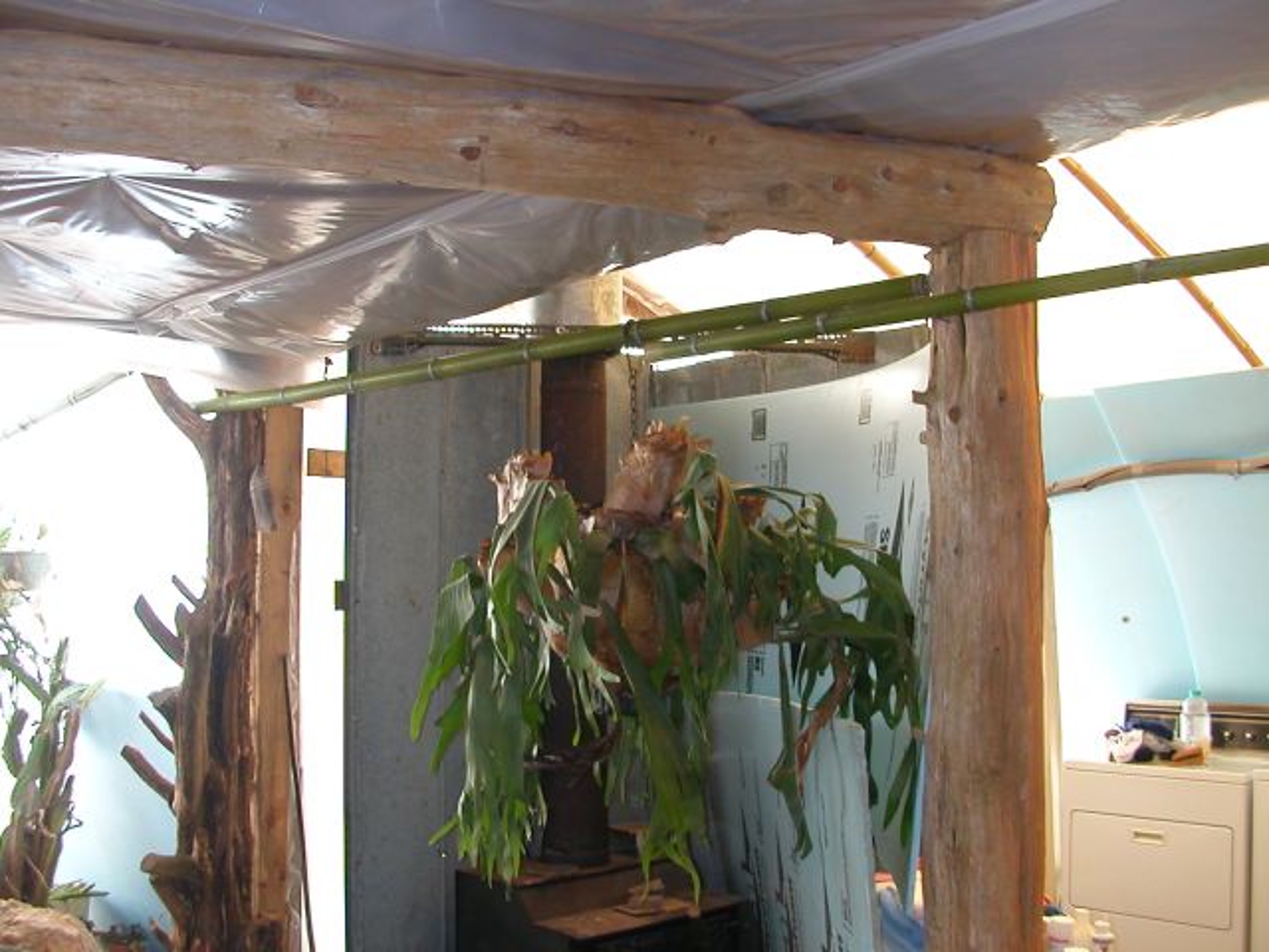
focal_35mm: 37
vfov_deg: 38.7
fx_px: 1356
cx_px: 634
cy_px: 476
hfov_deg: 50.1
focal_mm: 5.6
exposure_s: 1/30
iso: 100
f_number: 2.7
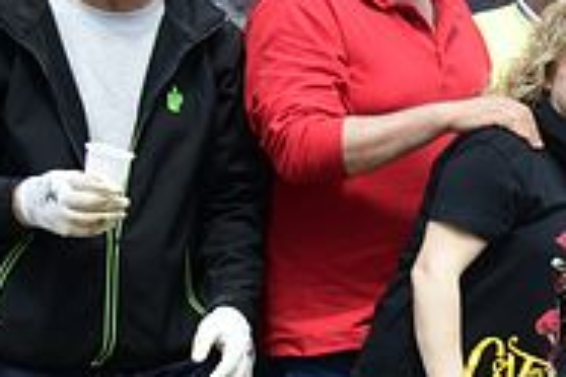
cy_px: 368
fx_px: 2280
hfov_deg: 12.7
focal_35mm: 145
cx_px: 1062
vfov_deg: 9.4
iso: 200
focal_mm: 30
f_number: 8
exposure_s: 1/200
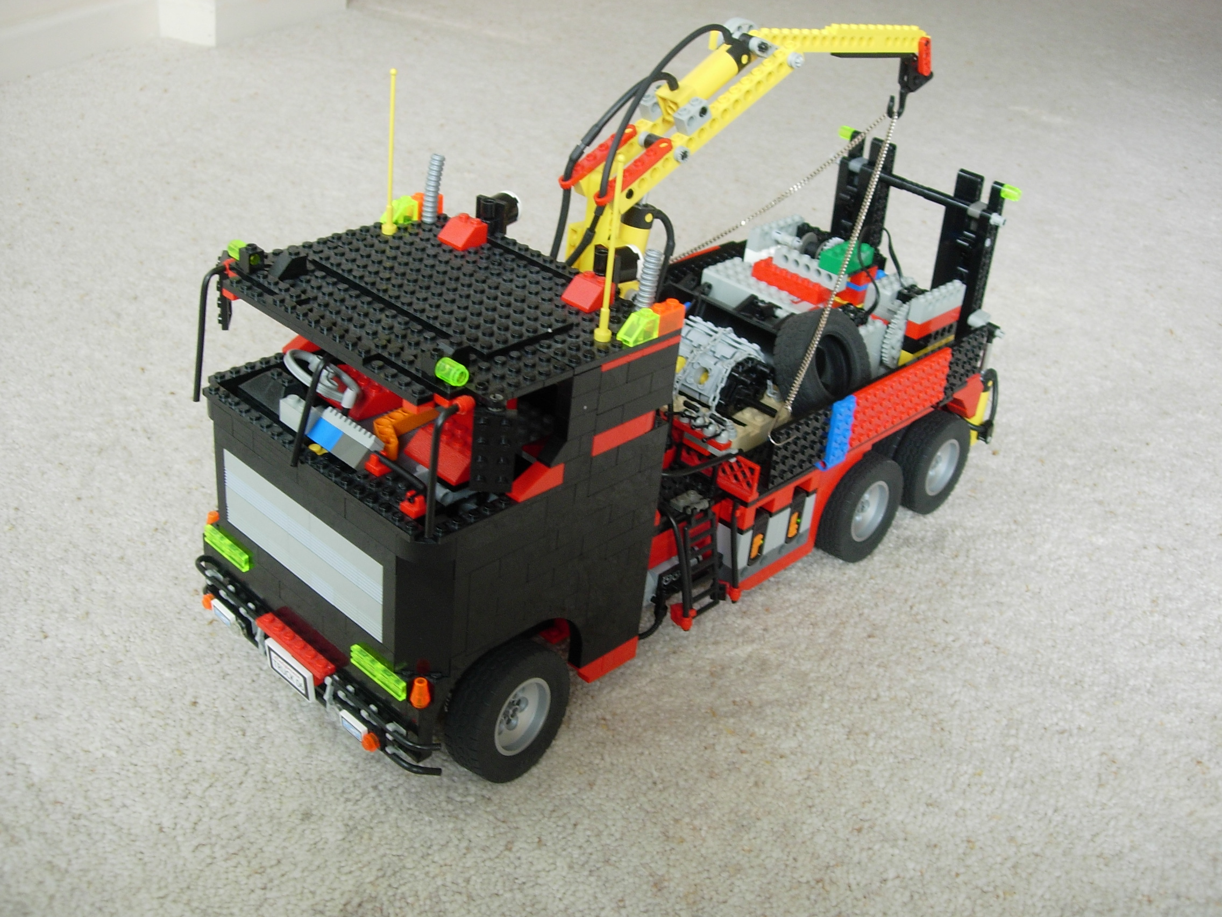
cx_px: 611
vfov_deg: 37.7
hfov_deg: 49.0
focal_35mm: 38
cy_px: 458
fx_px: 1341
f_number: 2.8
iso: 79
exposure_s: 1/49.3
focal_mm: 7.8
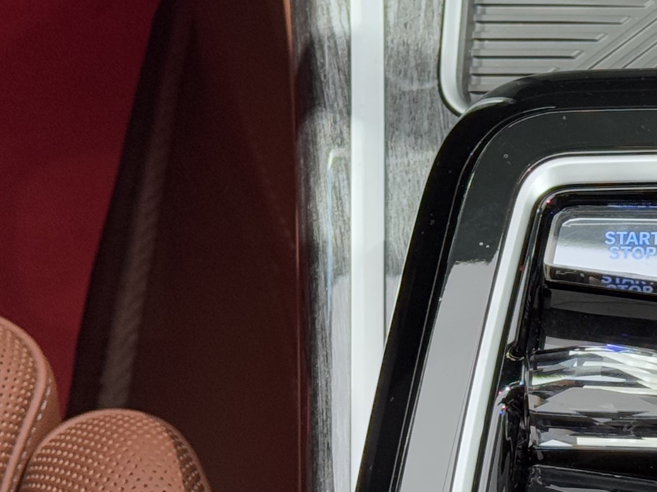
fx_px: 2941
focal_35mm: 155
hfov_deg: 12.5
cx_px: 756
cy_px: 196
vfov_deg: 9.6
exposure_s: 1/42
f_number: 1.78
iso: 100
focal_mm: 6.76
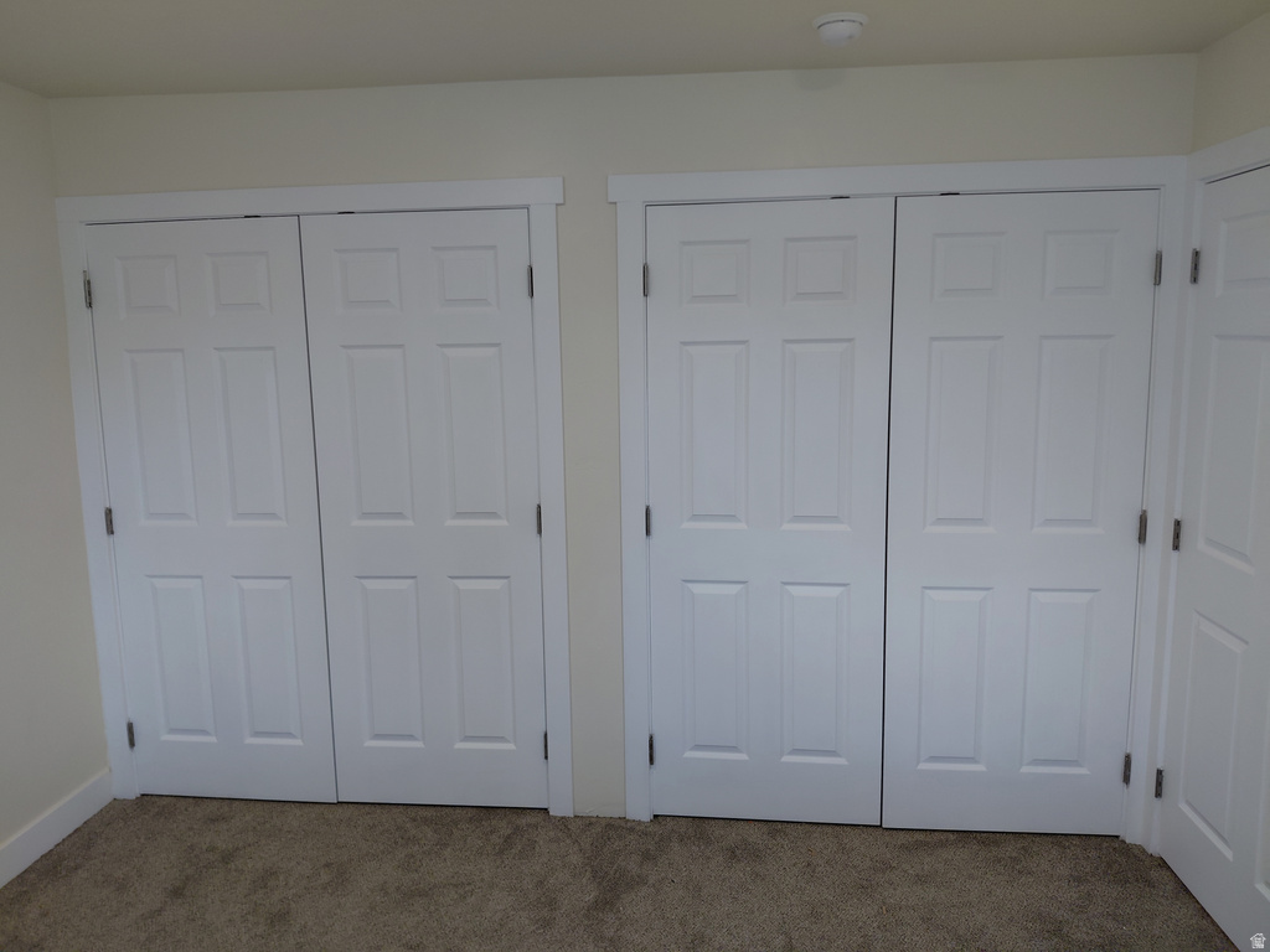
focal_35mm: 25
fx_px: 917
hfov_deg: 69.4
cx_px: 635
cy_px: 476
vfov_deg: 54.9
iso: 125
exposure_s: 1/120
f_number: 1.8
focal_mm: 4.69
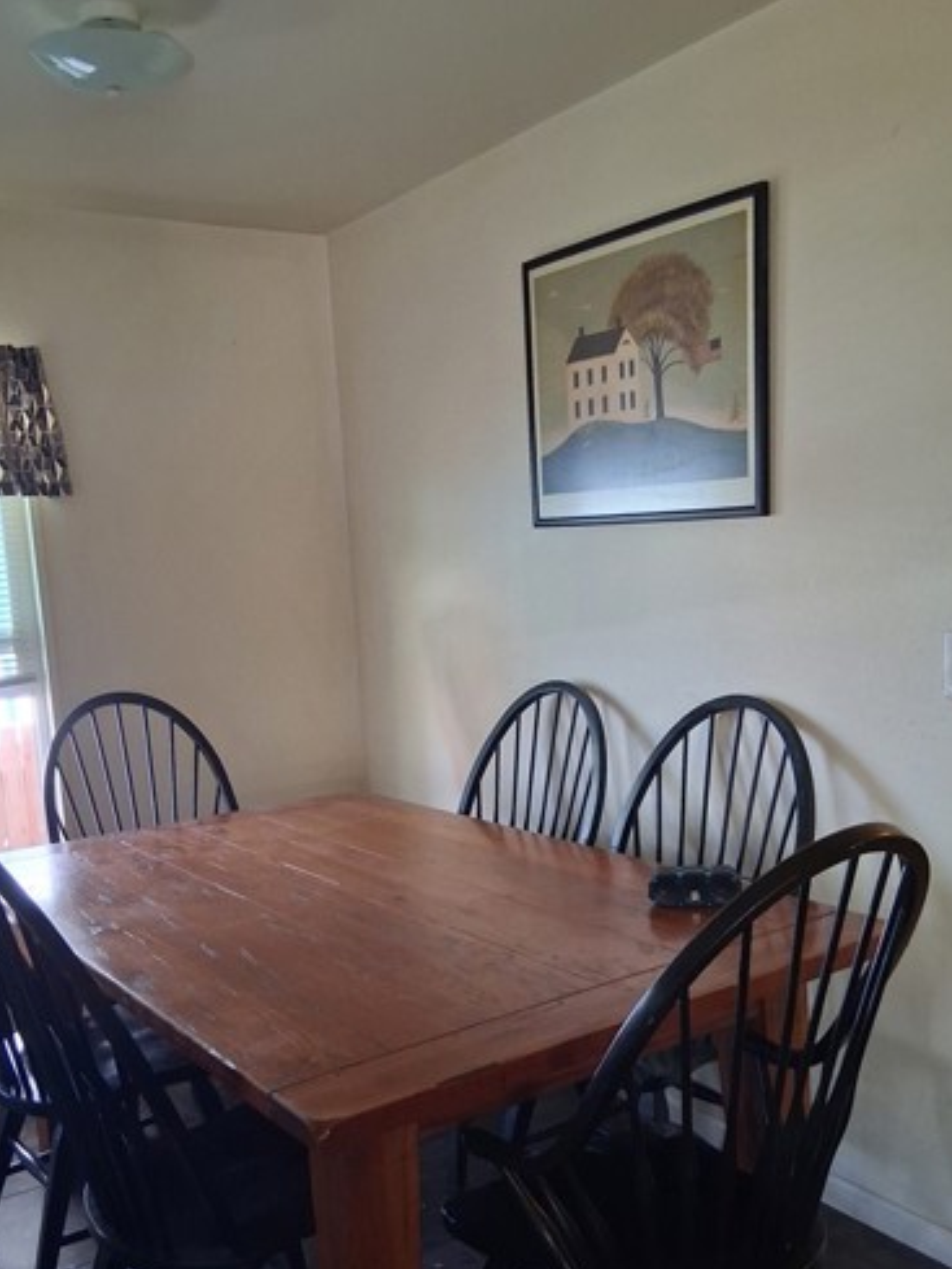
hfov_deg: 41.8
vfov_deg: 53.7
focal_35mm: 34
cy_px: 740
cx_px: 444
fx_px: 1246
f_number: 1.8
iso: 500
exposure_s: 1/50
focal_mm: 3.98
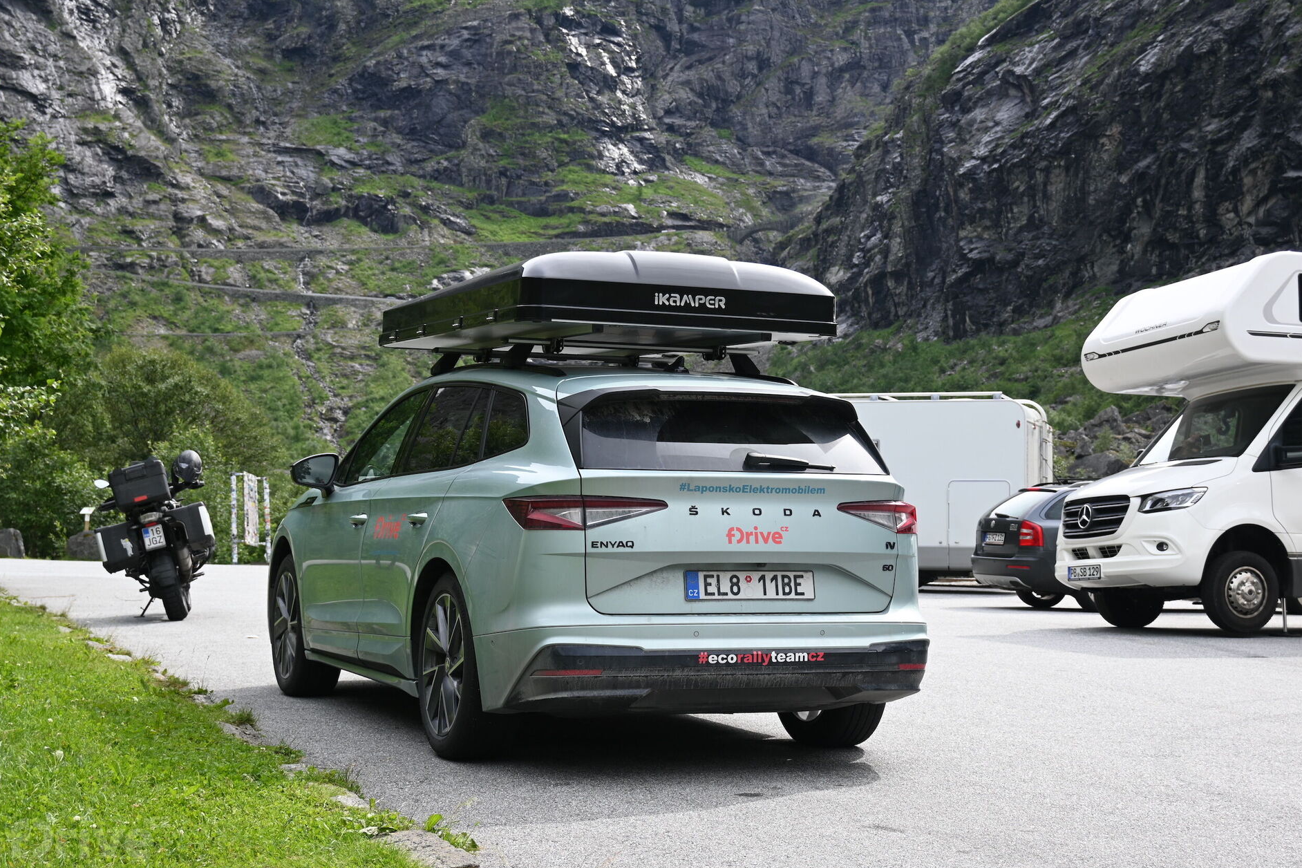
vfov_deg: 25.3
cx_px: 657
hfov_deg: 37.2
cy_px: 435
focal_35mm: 54
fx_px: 1935
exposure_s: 1/250
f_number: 5.6
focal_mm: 35
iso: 100
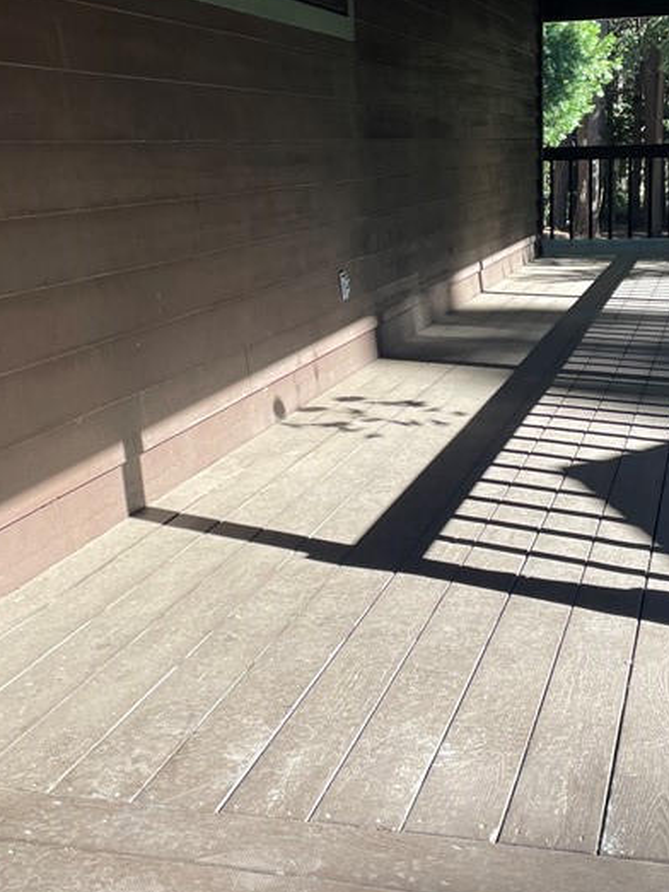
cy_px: 316
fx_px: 1313
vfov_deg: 37.2
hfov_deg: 28.6
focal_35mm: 51
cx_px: 364
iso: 32
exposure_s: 1/461
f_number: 1.6
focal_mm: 4.2
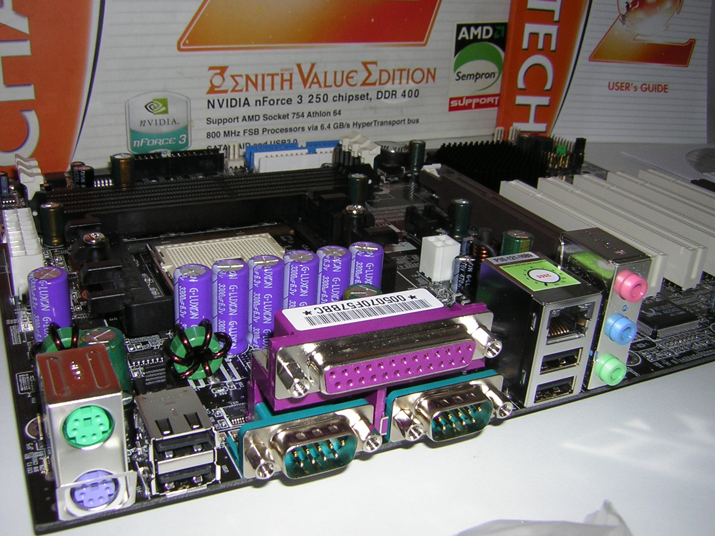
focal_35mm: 36
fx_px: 744
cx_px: 358
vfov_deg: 39.7
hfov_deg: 51.4
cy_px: 268
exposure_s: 1/60.1
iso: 50
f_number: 5.2
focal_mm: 4.7
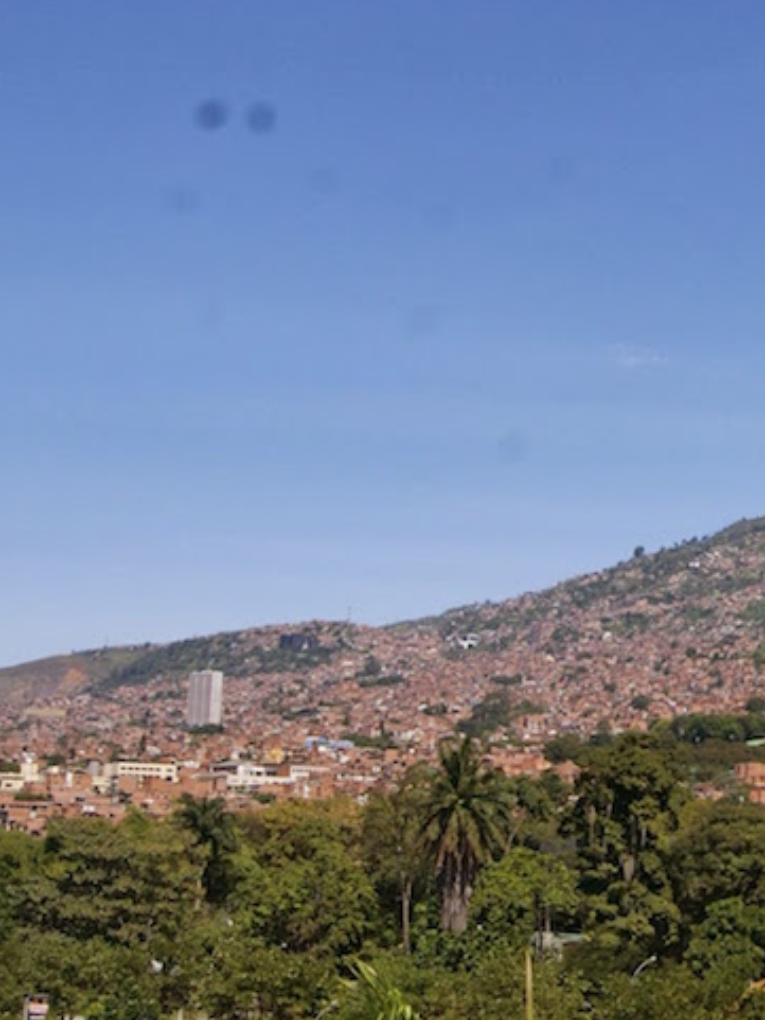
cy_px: 440
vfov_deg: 29.3
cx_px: 744
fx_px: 1944
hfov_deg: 21.6
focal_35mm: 66
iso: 100
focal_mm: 22
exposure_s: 1/250
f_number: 10
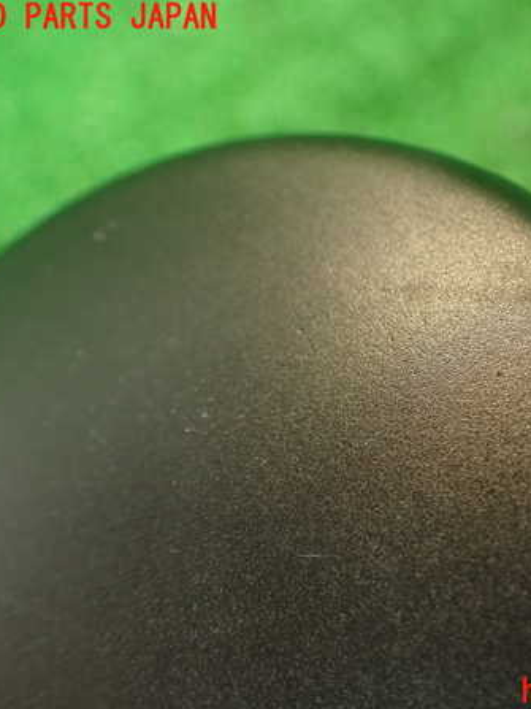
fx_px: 880
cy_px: 355
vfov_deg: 43.9
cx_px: 404
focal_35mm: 43
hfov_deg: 32.9
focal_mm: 5.79
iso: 200
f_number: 2.4
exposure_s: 1/40
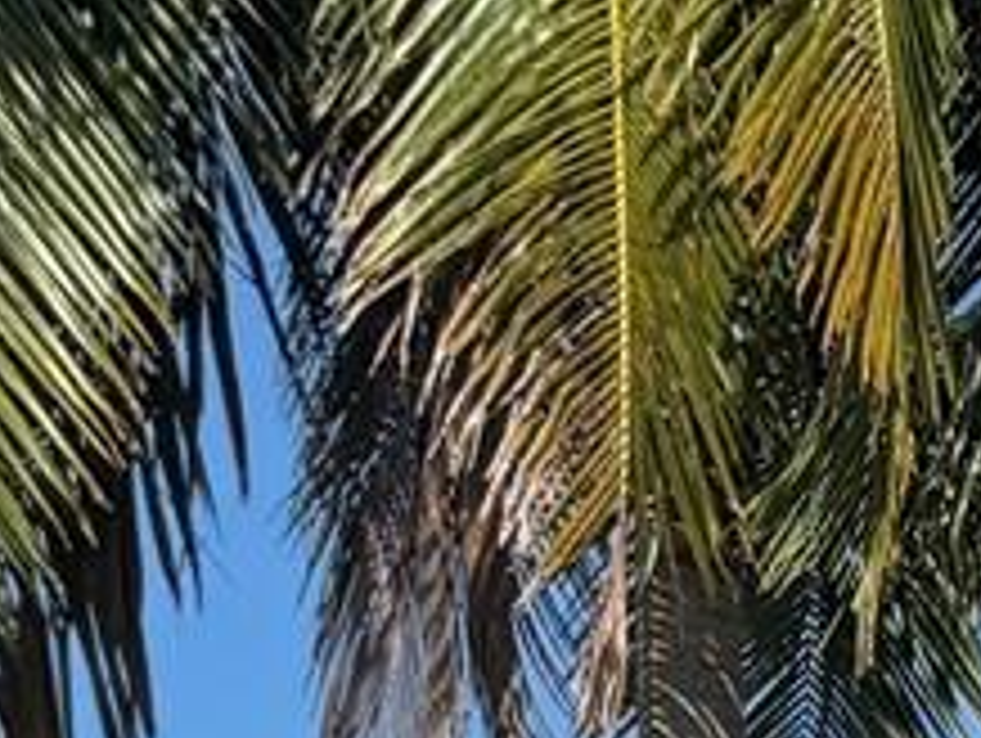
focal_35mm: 176
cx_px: 3060
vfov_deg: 7.7
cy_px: 1971
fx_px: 4993
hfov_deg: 8.9
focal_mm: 6.76
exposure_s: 1/4950
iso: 80
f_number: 1.78
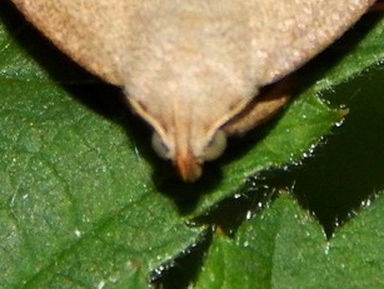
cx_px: 206
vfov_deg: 2.7
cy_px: -51
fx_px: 6042
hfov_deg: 3.6
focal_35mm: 544
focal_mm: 37.1
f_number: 10.9
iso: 200
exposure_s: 1/30
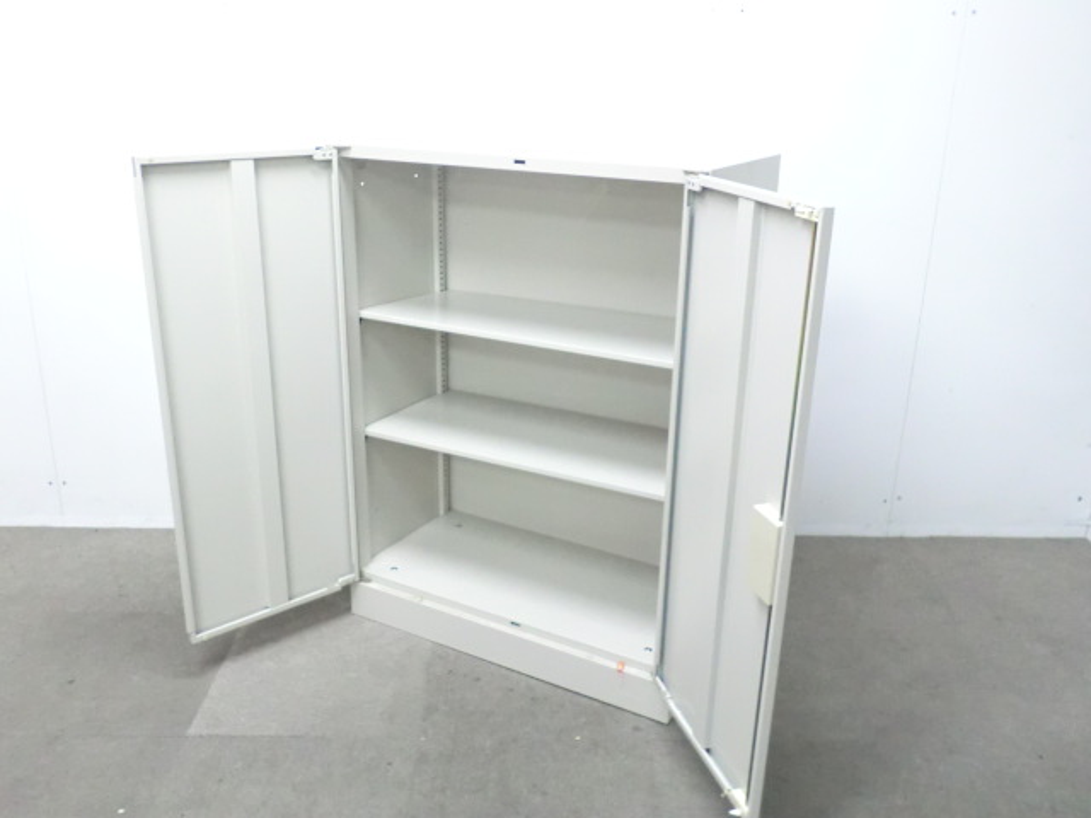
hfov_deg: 56.8
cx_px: 546
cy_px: 409
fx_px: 1009
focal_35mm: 32
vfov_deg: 44.2
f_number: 3.5
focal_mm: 5.8
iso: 800
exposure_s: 1/40
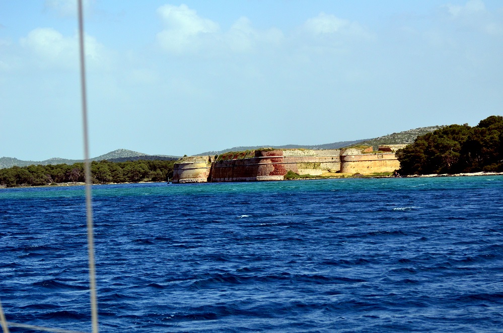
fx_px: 1464
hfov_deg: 19.5
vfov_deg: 13.0
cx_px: 252
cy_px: 166
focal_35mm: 105
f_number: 4.5
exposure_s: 1/8000
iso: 800
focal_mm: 70
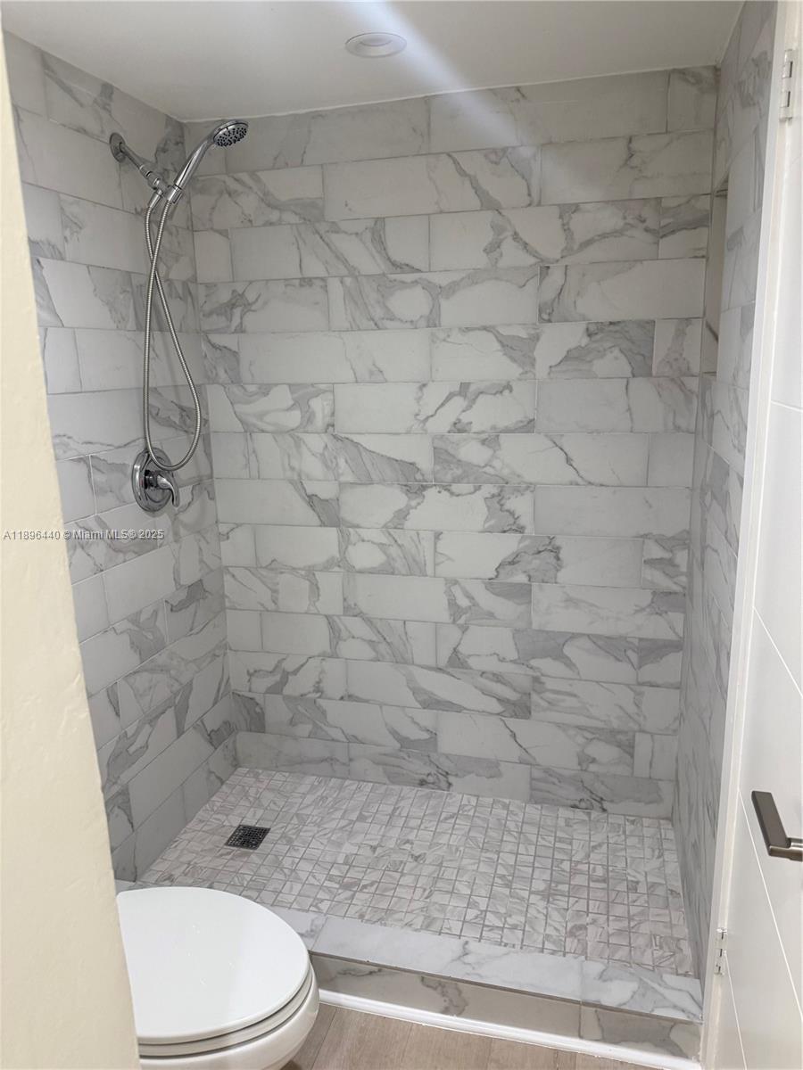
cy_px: 535
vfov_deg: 71.6
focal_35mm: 24
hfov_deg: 56.8
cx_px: 402
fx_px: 742
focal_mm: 6.76
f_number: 1.78
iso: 160
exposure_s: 1/120
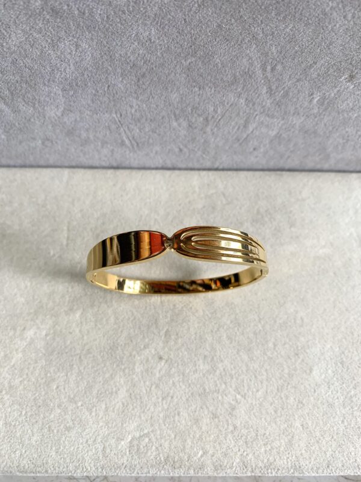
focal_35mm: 26
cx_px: 180
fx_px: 362
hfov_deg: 53.1
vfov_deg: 67.3
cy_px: 241
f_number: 1.8
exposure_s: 1/100
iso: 40
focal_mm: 4.25
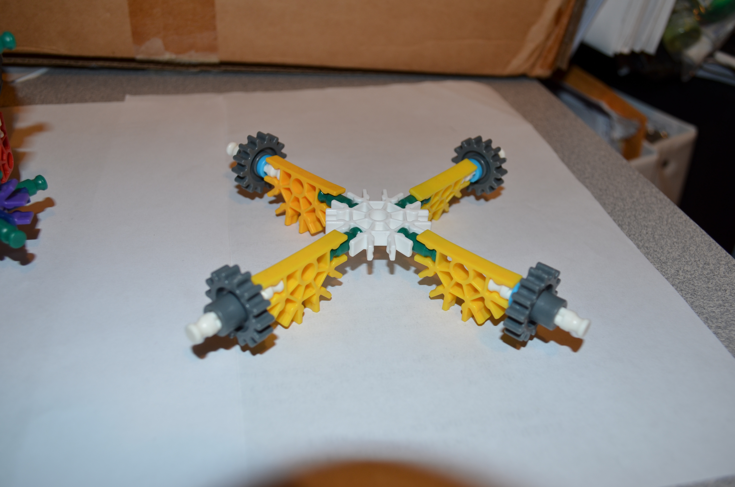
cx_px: 368
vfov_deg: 39.8
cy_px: 244
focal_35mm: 33
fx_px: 672
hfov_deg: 57.3
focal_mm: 22
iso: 200
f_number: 5.6
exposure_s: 1/30
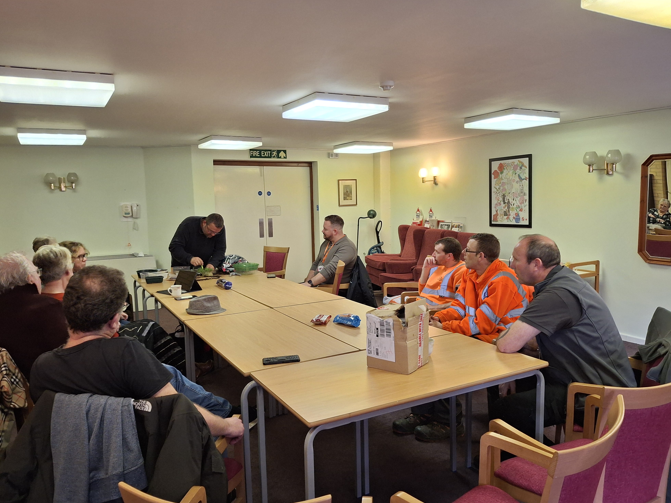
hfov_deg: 67.3
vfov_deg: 53.1
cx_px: 327
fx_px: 504
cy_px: 259
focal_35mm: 26
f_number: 1.8
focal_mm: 4.69
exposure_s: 1/100
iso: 250
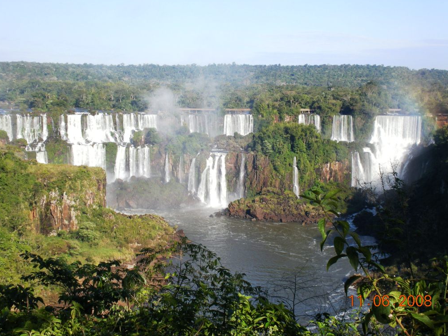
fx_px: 738
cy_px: 166
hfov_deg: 33.8
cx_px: 223
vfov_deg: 25.7
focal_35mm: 57
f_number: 5.6
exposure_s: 1/166
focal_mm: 9.3
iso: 64
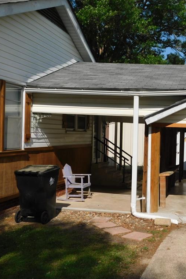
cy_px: 140
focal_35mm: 42
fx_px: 326
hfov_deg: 30.3
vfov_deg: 46.4
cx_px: 172
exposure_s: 1/640
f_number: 6.4
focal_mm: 5.3
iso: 125
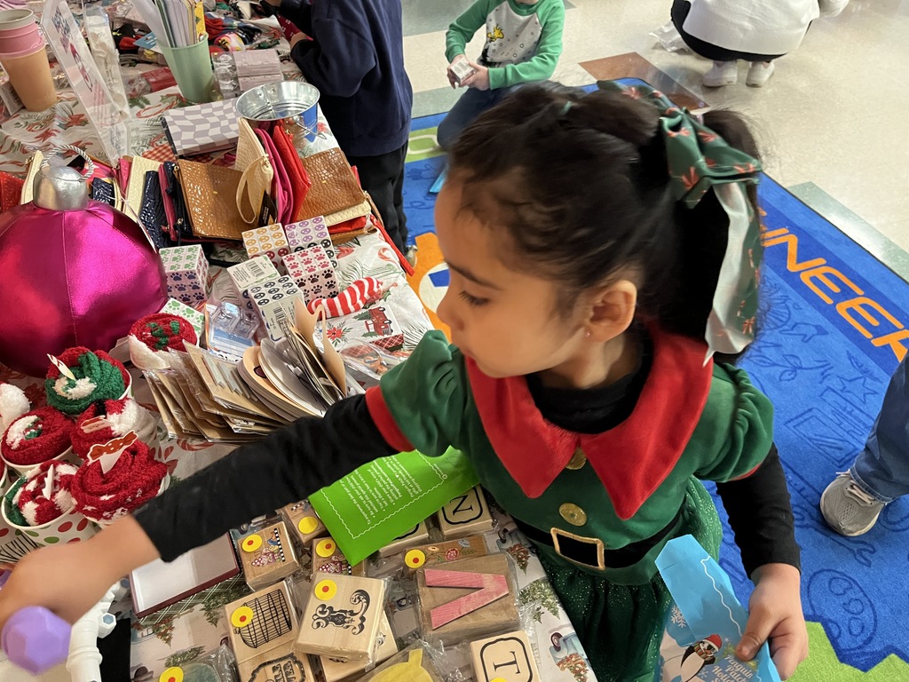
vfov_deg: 53.1
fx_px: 683
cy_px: 341
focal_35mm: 26
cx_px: 454
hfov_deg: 67.3
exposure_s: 1/40
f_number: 1.6
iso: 400
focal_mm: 5.1
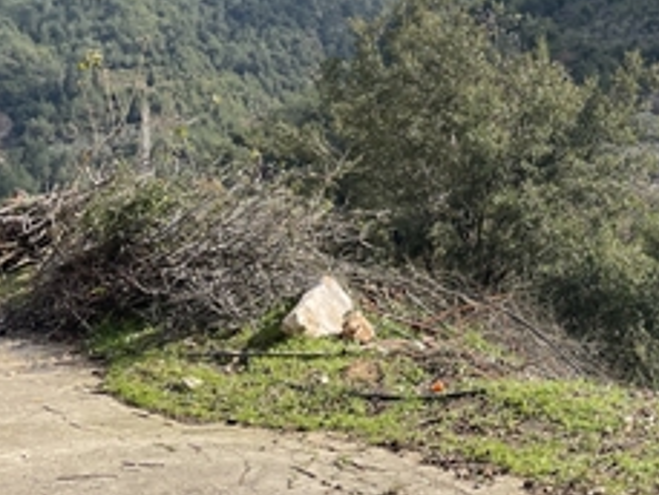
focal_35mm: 68
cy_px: 83
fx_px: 1295
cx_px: 763
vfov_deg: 21.3
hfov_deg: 25.9
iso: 32
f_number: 1.6
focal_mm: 4.2
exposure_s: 1/2398
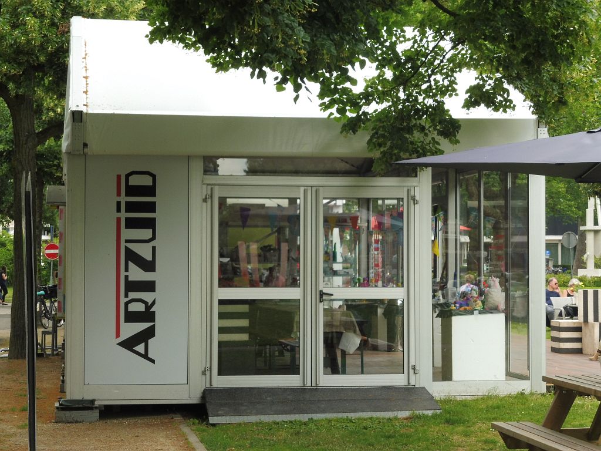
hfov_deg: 20.4
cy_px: 226
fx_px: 1667
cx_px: 300
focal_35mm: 96
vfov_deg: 15.4
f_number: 5.3
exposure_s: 1/125
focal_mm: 17.1
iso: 100
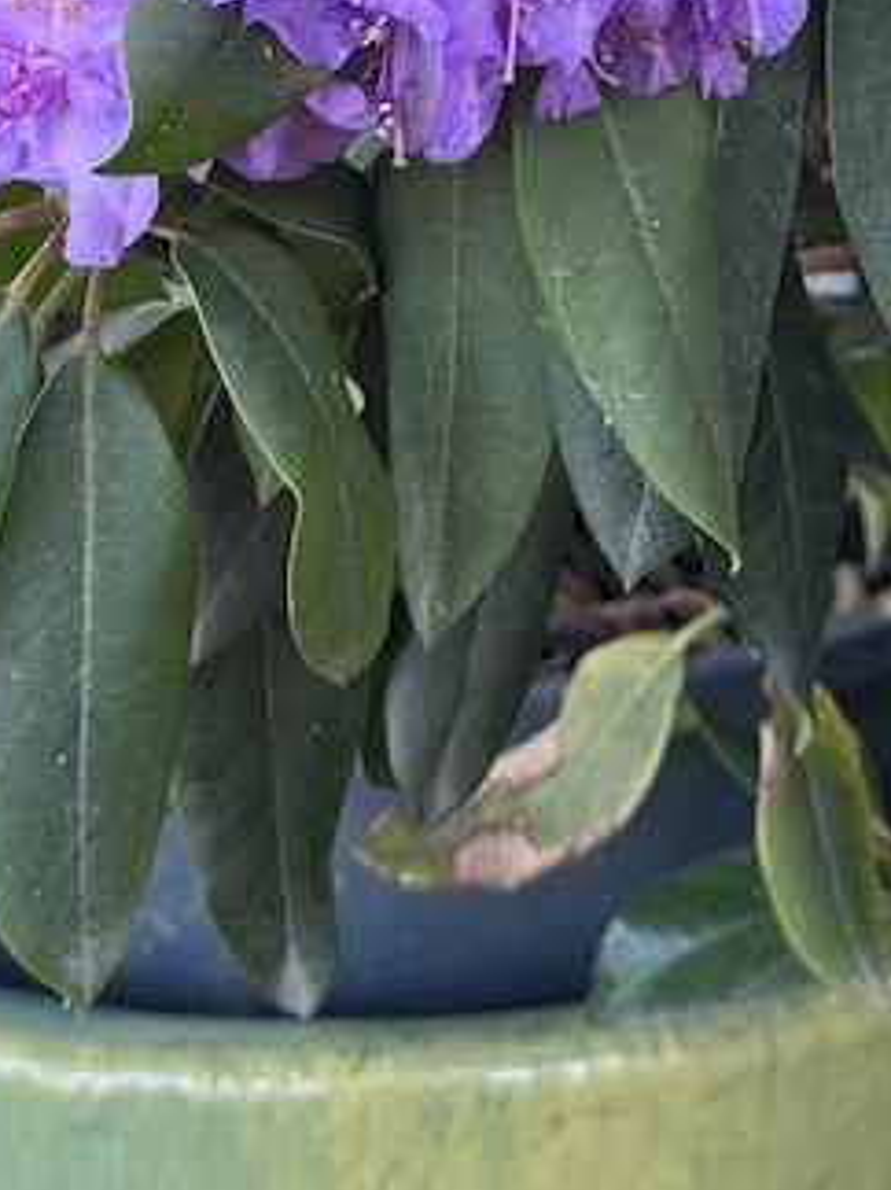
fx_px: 3675
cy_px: -431
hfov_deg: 13.8
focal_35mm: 107
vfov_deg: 17.1
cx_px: 703
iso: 125
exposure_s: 1/121
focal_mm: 6.86
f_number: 1.78
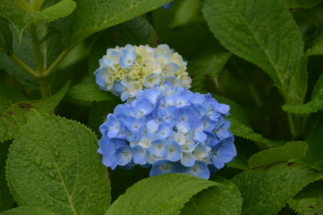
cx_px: 162
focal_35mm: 270
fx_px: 2422
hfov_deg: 7.6
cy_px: 108
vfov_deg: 5.1
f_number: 5.6
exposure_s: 1/320
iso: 200
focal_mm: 100
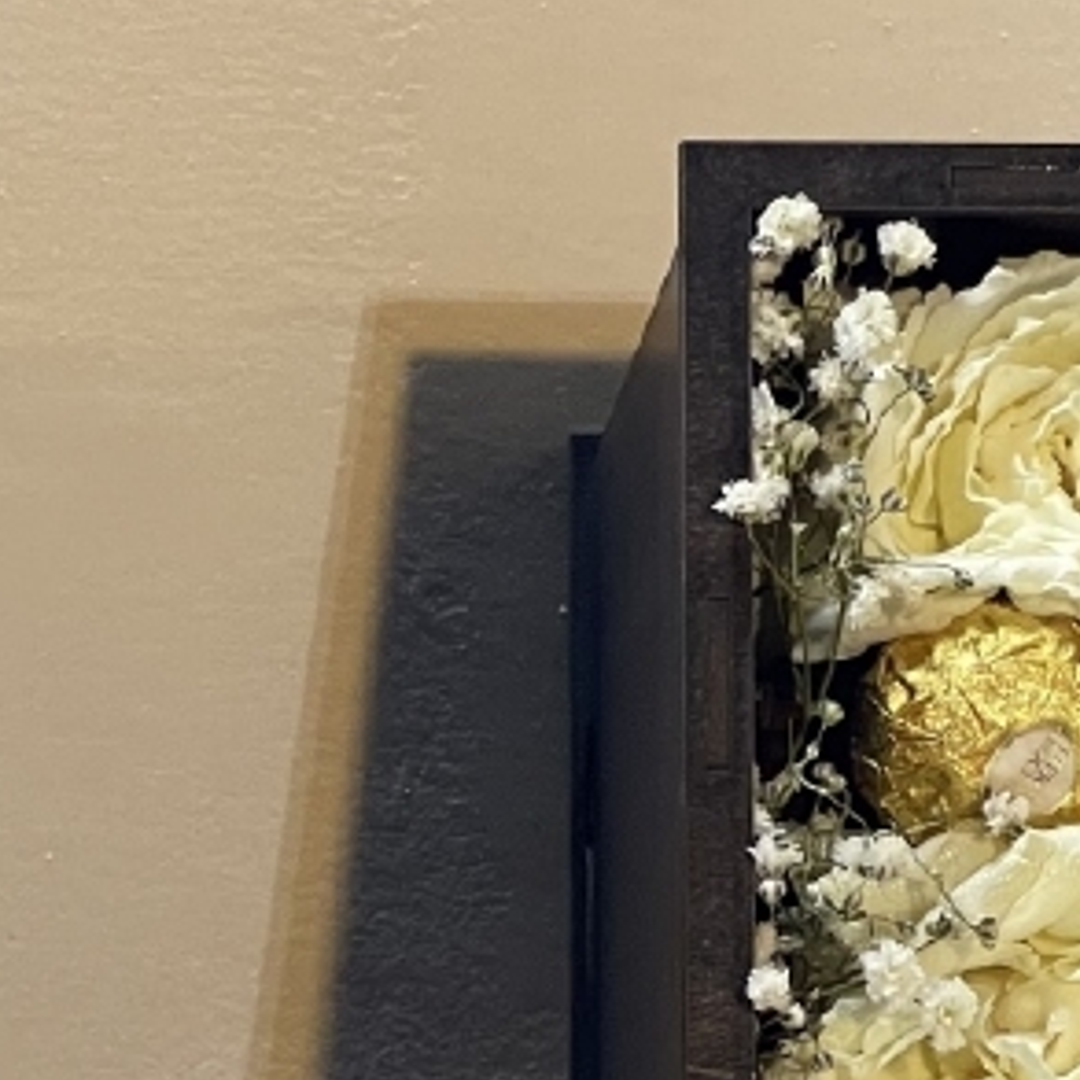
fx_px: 8189
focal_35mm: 232
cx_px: -48
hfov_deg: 7.5
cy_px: 1858
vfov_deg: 7.4
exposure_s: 1/100
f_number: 2.2
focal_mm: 7.5
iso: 160
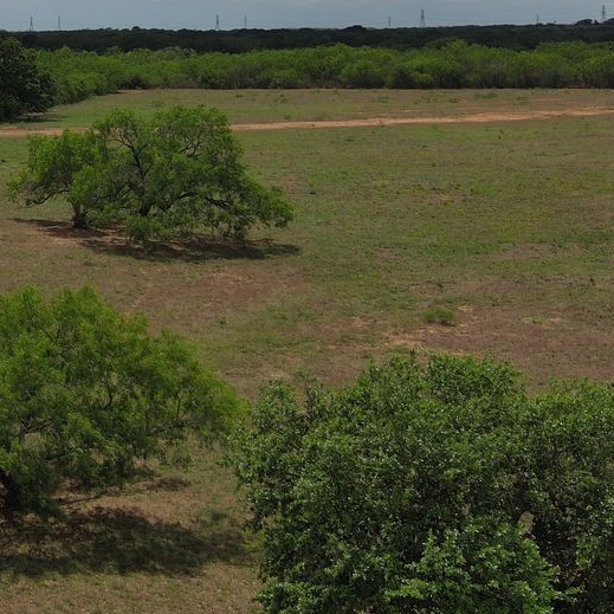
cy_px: 62
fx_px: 1545
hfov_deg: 19.5
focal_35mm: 77
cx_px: -318
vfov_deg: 22.0
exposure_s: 1/3344
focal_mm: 10.57
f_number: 2.8
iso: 102
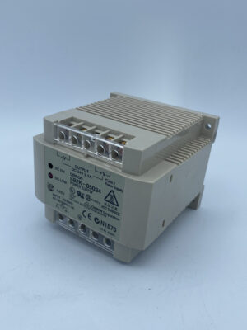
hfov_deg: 53.1
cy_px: 165
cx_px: 124
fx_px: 247
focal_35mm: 26
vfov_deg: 67.3
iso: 32
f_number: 1.8
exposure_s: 1/1565
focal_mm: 4.25
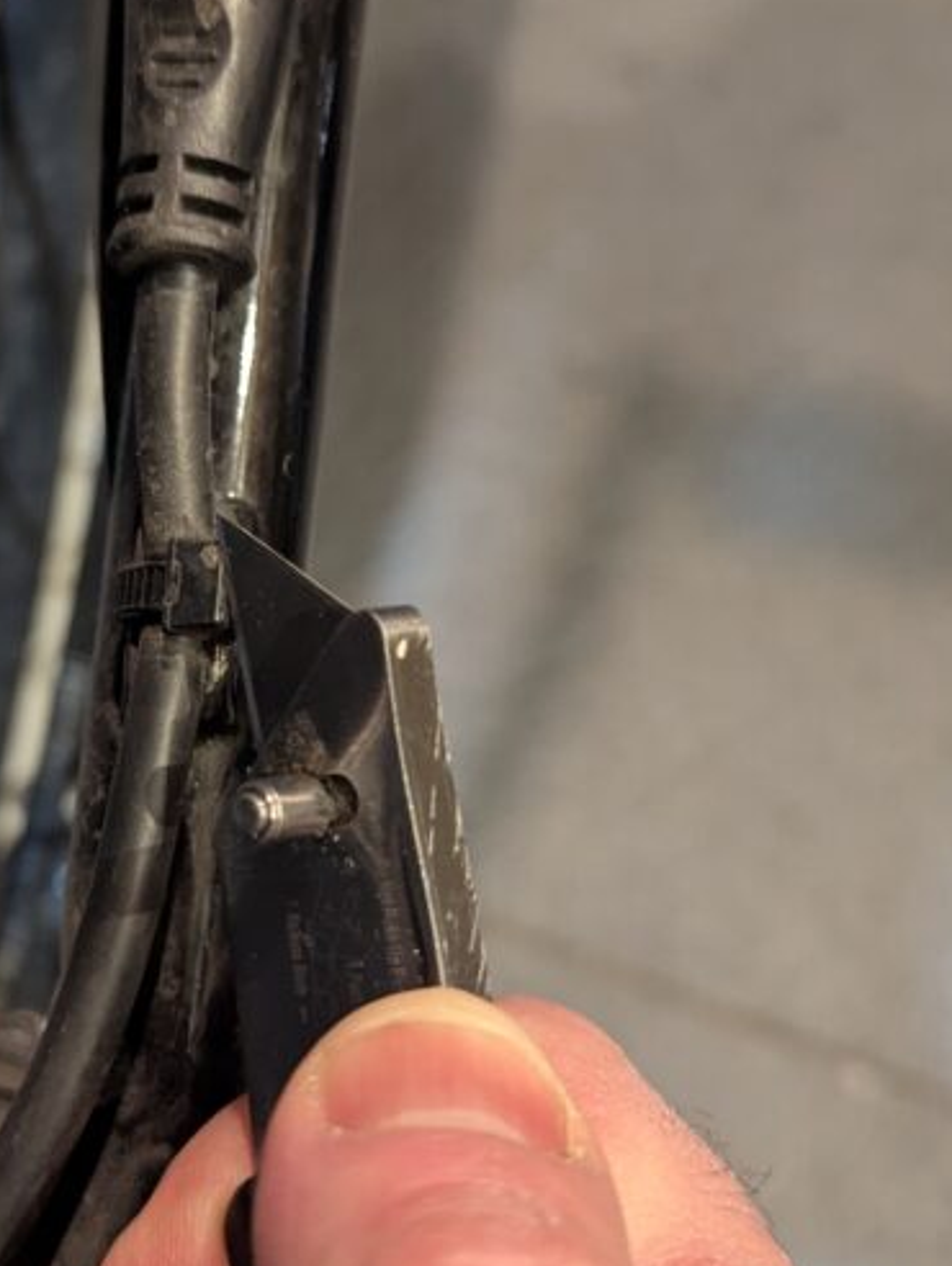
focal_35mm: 50
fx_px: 1830
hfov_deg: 29.0
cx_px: 323
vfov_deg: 38.1
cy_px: 682
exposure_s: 1/40
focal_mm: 6.81
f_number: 1.85
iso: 989
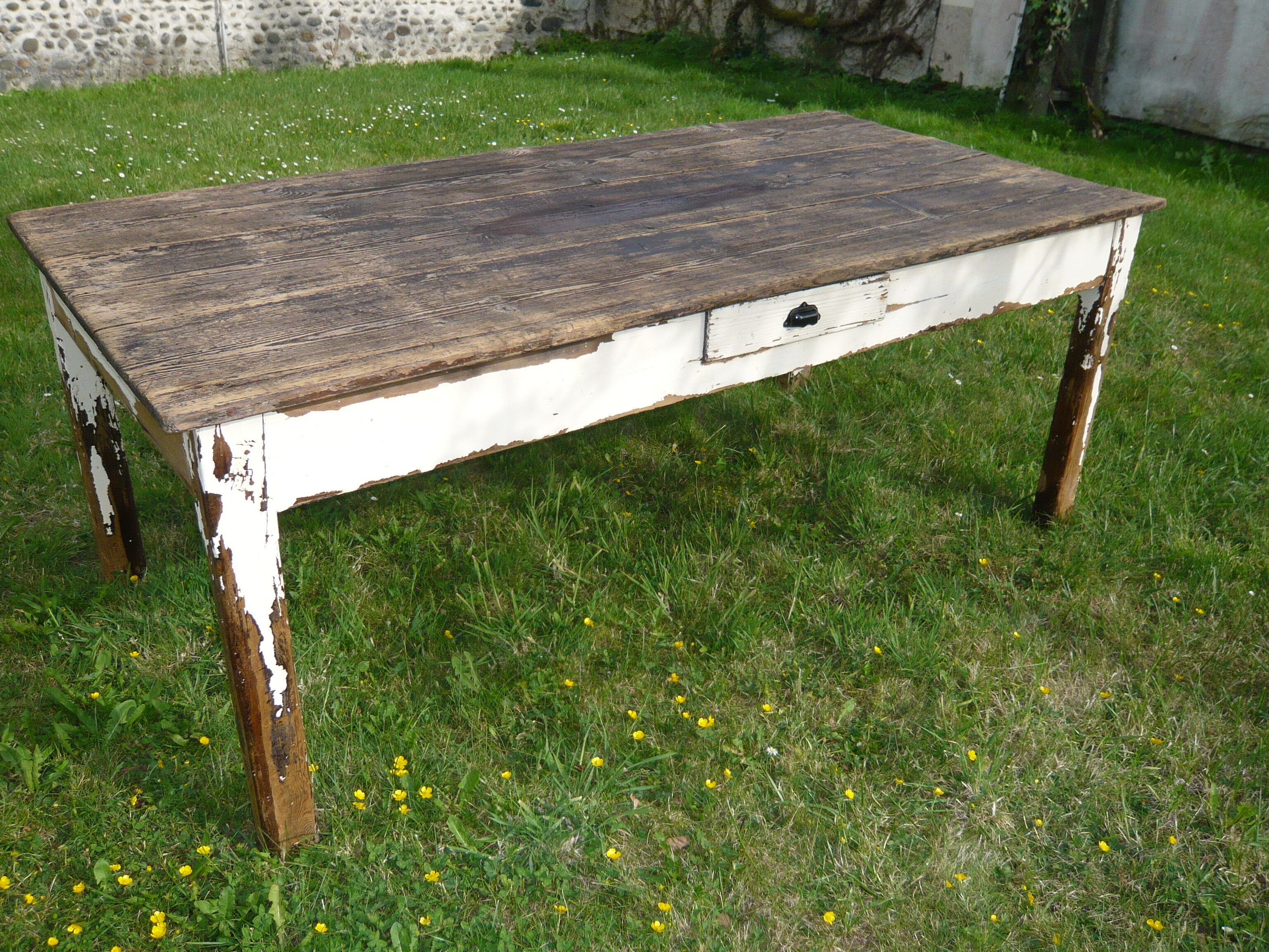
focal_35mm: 32
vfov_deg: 44.2
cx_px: 634
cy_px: 476
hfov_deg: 56.8
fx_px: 1173
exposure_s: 1/640
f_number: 3
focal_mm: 5.2
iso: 100
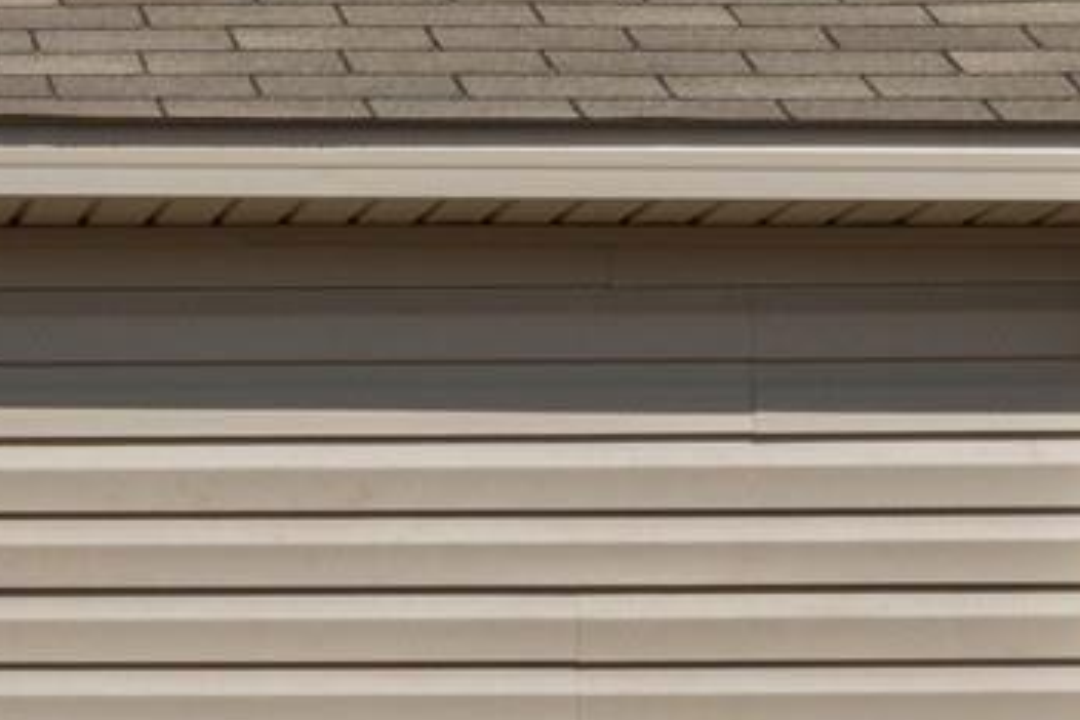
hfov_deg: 10.9
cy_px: 1043
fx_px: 5446
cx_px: -557
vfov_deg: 7.4
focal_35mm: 182
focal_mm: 17
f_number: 9
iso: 250
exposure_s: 1/250
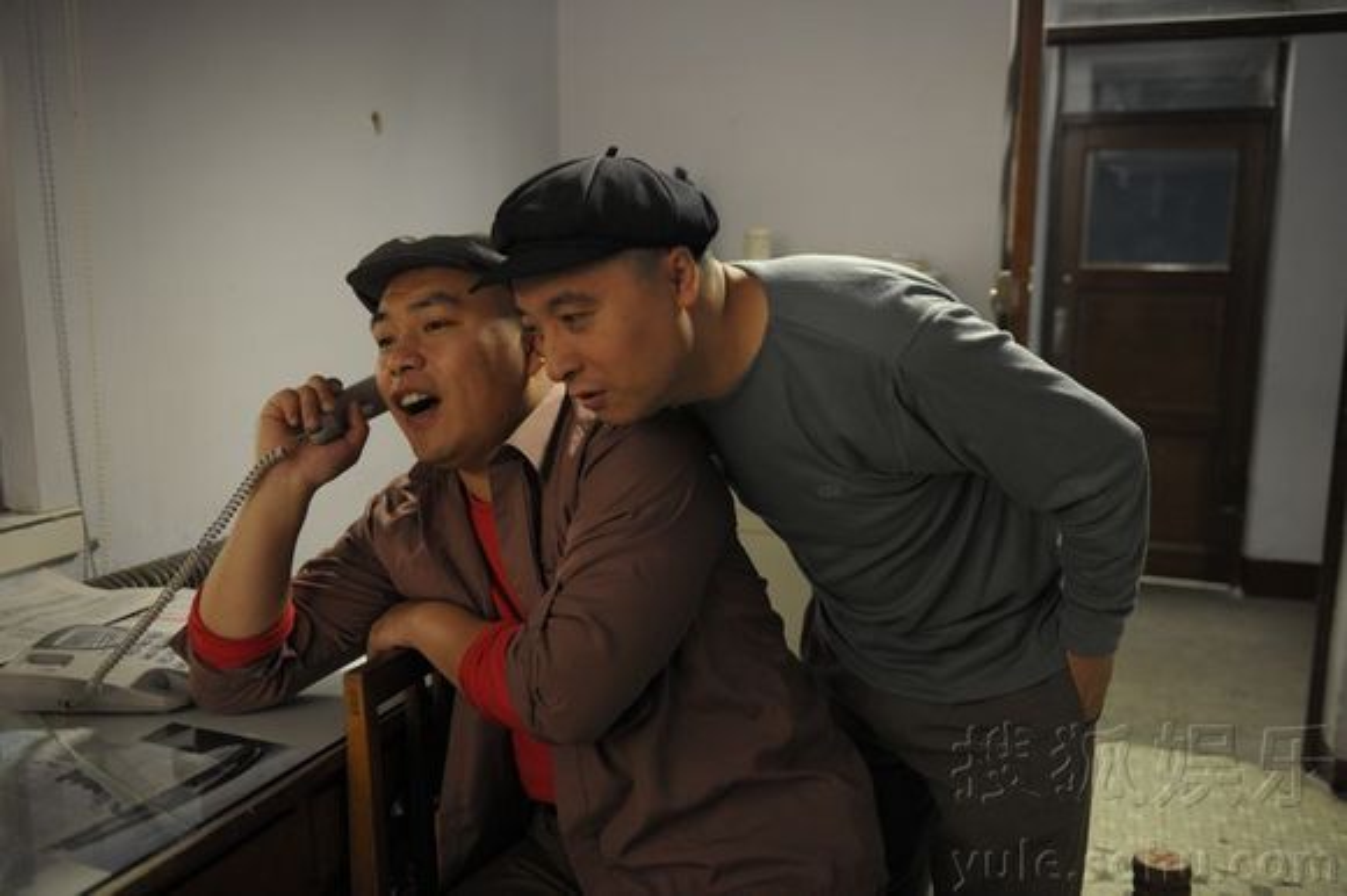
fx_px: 1197
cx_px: 674
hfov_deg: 58.7
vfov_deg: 41.1
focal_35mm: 32
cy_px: 448
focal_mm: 32
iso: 1000
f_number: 2.8
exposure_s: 1/50
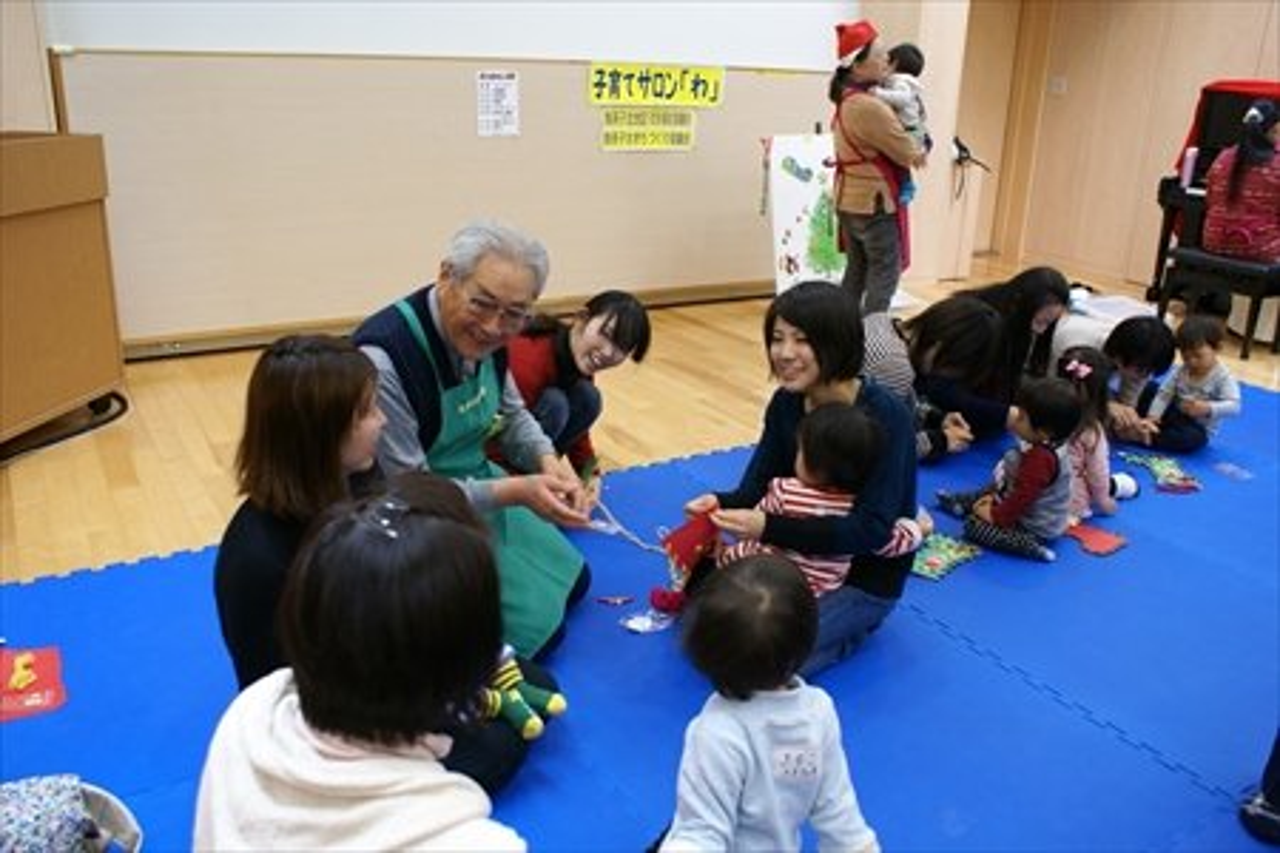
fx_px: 1067
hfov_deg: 61.9
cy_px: 426
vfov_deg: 43.6
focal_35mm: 30
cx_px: 640
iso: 320
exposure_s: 1/30
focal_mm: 20
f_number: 4
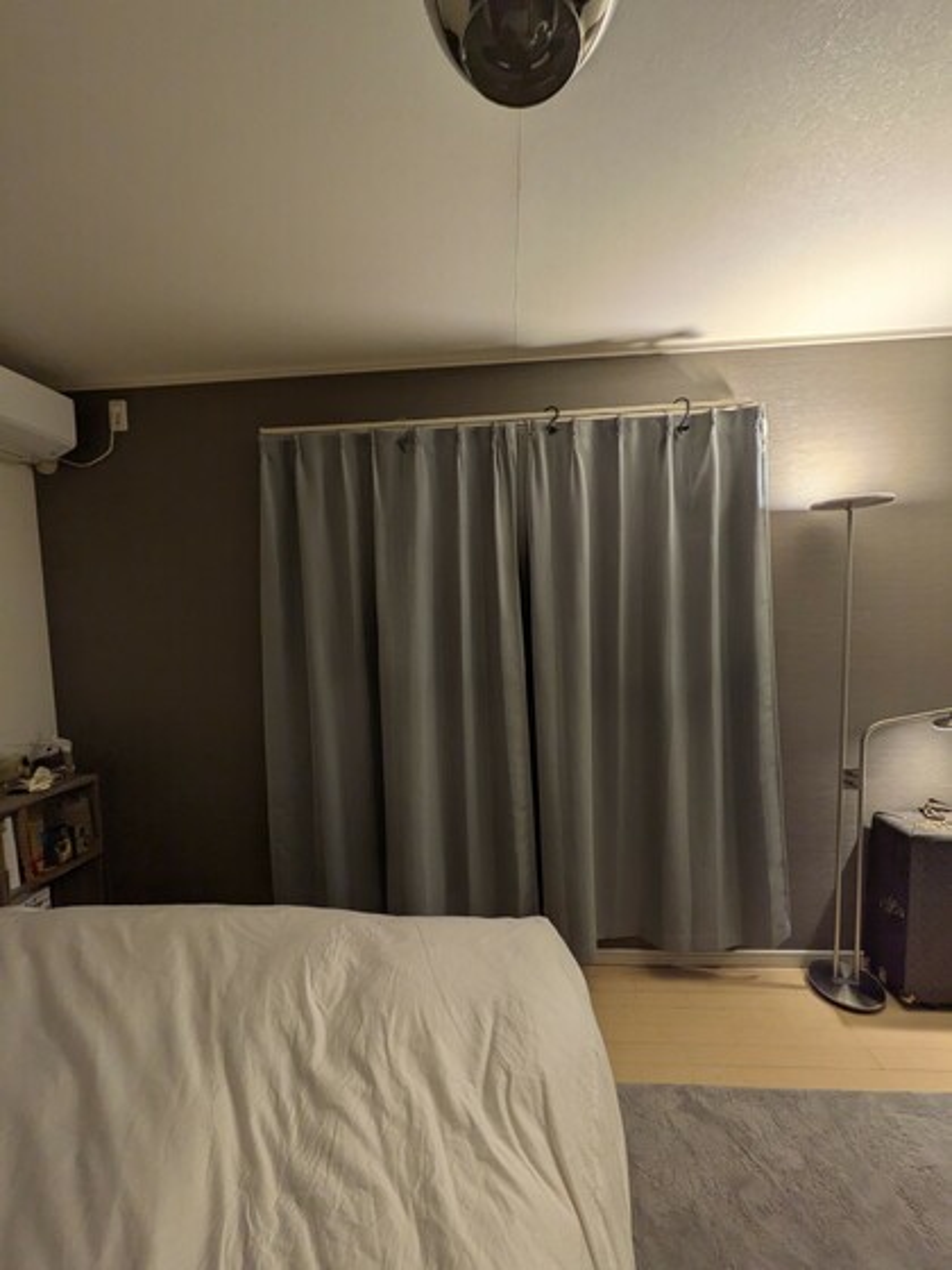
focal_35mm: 14
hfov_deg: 85.7
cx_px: 476
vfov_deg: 102.1
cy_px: 635
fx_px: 513
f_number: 2.2
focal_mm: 1.83
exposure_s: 1/40
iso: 61
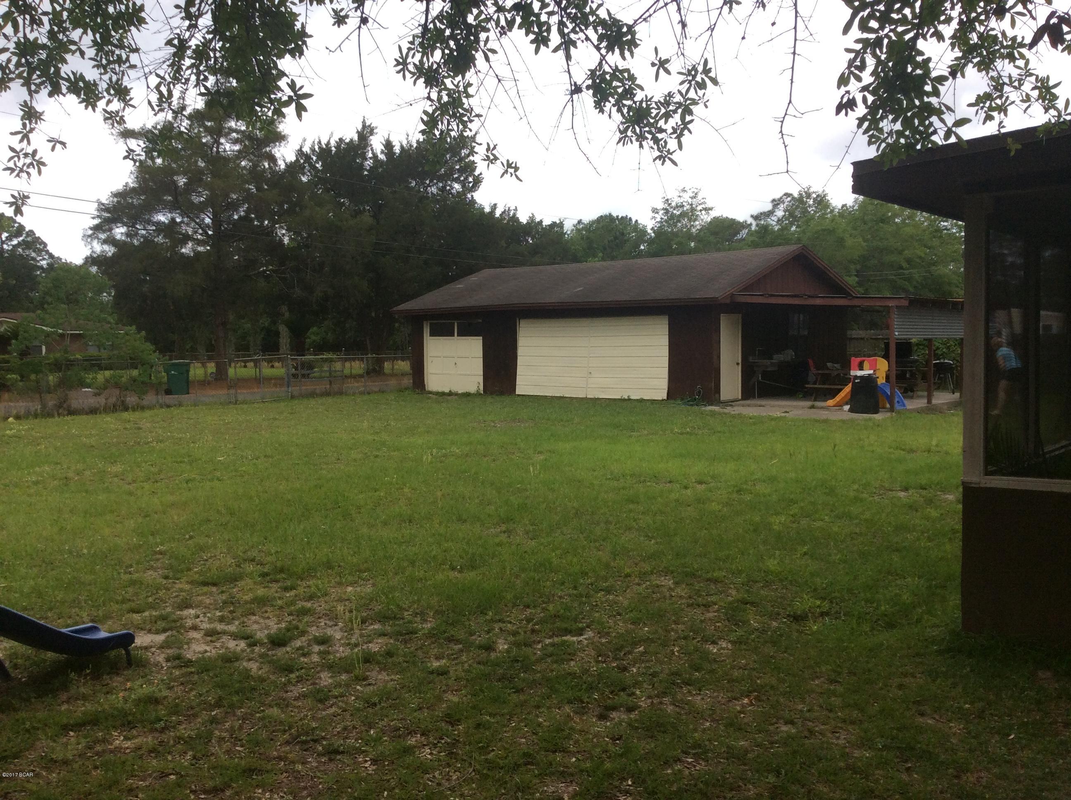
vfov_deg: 44.1
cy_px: 400
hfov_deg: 56.9
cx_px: 536
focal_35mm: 32
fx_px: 989
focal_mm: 3.3
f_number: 2.4
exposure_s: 1/907
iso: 32
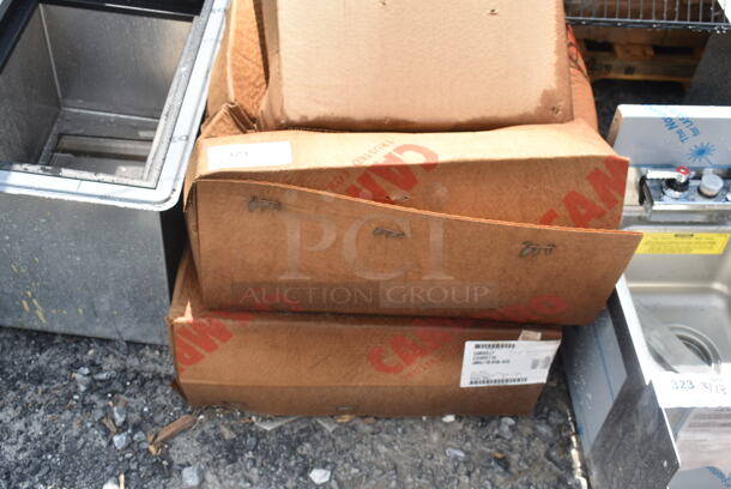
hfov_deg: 47.9
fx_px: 823
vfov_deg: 33.1
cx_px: 366
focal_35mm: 40
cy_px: 244
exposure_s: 1/200
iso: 100
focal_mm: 27
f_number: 7.1
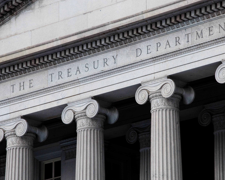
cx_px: 127
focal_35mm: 213
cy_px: 90
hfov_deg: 9.1
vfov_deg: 7.3
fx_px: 1415
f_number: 14
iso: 400
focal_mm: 125
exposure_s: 1/400
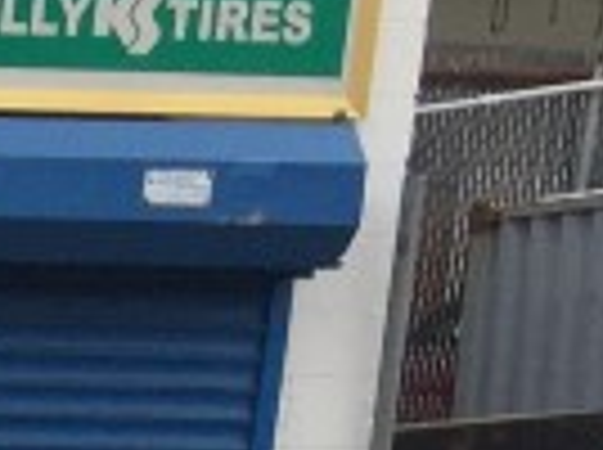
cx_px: -1359
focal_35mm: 222
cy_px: 1476
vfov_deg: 6.0
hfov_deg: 7.5
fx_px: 3860
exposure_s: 1/309
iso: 32
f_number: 2.2
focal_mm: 4.15
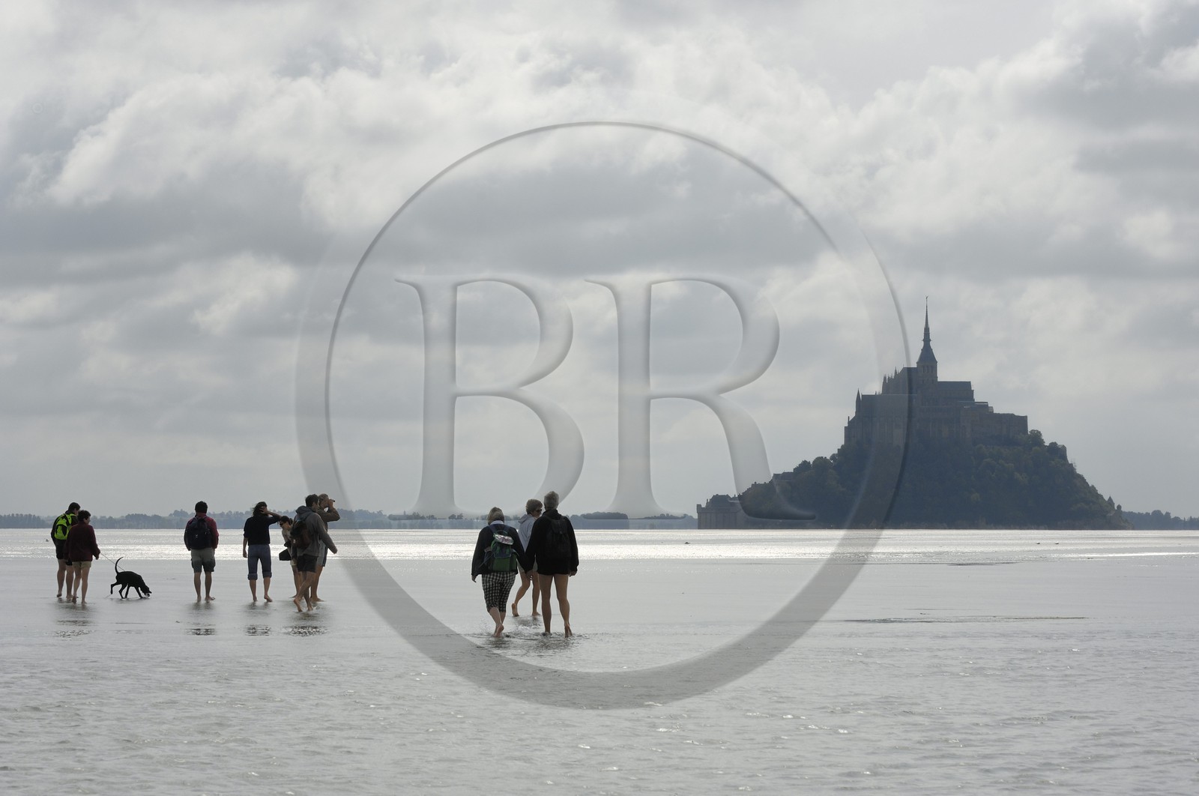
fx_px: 3492
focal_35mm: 105
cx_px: 600
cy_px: 398
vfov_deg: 13.0
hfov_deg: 19.5
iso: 100
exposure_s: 1/320
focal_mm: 70
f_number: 10
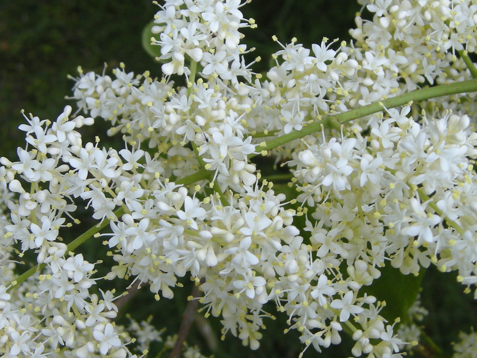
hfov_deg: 38.9
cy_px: 149
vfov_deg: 29.6
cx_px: 261
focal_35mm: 49
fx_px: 675
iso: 64
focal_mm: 7.5
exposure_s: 1/67
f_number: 3
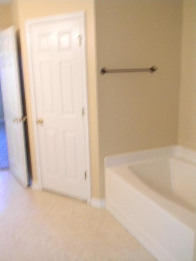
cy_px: 130
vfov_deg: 51.4
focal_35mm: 36
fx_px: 272
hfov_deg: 39.7
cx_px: 98
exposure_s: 1/12.6
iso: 400
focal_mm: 6.4
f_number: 3.7
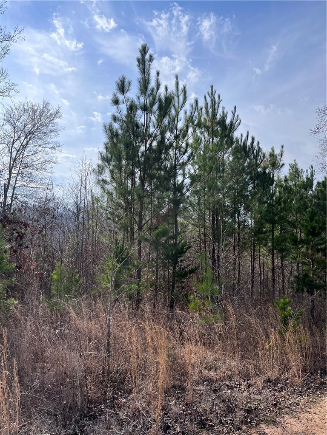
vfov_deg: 67.3
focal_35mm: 26
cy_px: 218
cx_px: 164
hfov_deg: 53.1
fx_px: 327
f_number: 1.6
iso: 50
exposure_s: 1/4484
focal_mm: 5.1
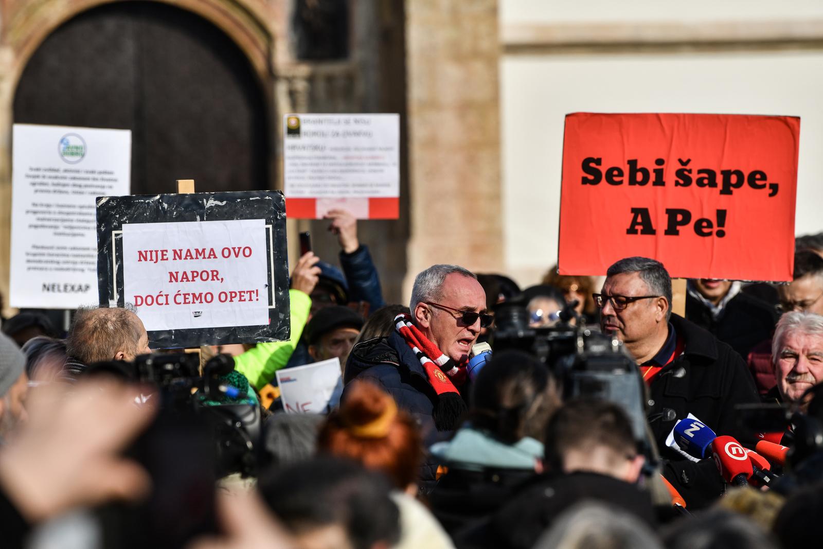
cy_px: 274
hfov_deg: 10.3
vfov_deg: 6.9
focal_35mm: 200
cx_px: 412
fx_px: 4572
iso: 200
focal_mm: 200
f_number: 4.5
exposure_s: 1/4000
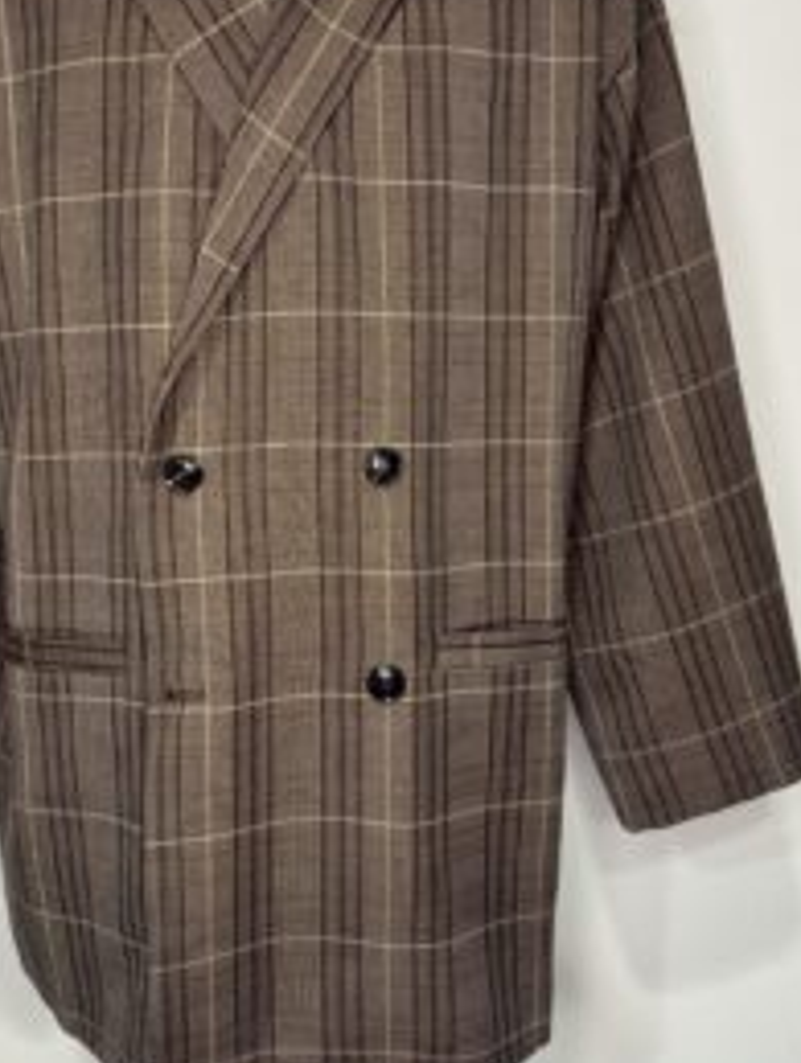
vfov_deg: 49.8
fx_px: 1139
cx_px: 312
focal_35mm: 37
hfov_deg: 38.6
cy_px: 431
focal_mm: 6.76
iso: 160
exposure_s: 1/50
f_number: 1.78
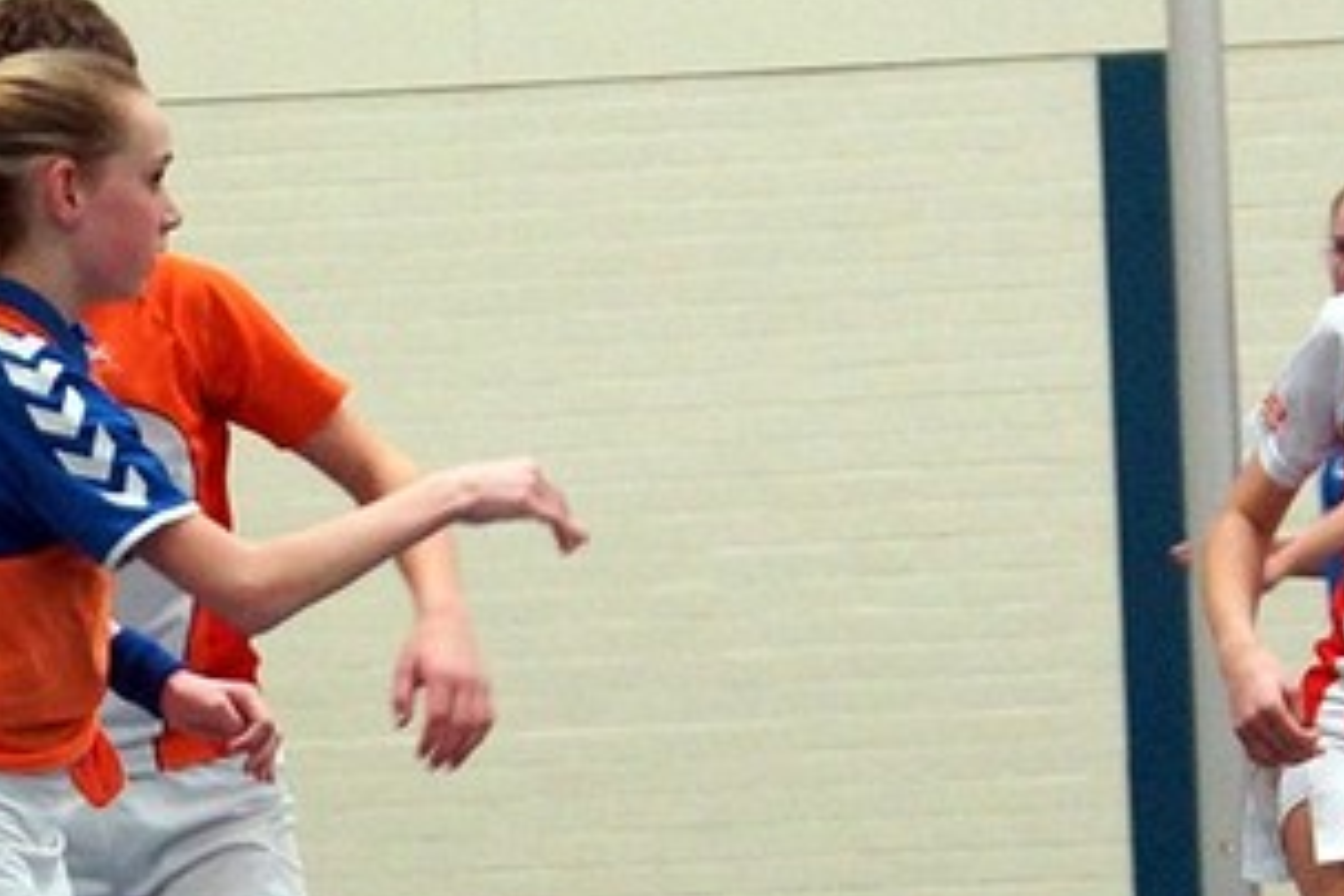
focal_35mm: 178
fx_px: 6633
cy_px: 561
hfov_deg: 11.6
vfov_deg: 7.7
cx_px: 625
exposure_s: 1/160
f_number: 2.8
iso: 1000
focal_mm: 35
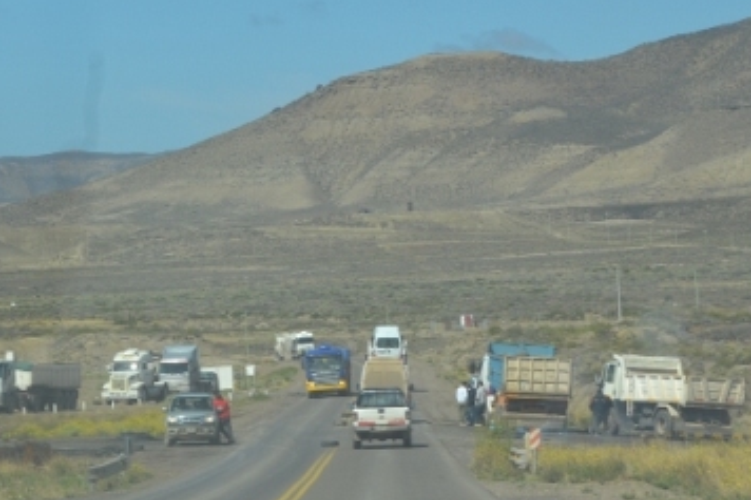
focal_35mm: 167
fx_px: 3482
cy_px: 268
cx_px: 129
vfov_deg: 8.2
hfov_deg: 12.2
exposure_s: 1/200
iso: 100
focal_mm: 62
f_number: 13
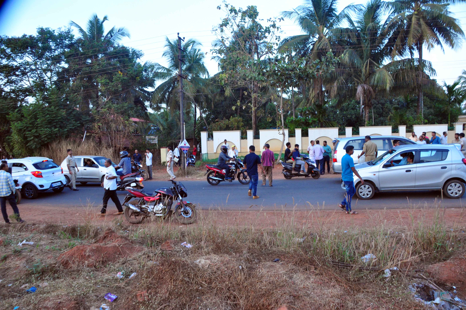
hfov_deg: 67.4
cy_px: 155
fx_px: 349
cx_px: 233
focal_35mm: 27
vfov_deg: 47.8
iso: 640
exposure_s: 1/100
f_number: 5.6
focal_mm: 18
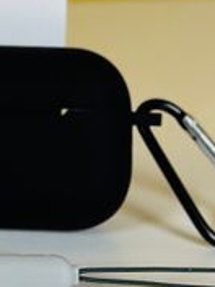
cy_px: -73
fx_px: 1805
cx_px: -151
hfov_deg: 6.7
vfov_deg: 9.0
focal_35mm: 218
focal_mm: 6.86
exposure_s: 1/51
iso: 64
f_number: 1.78
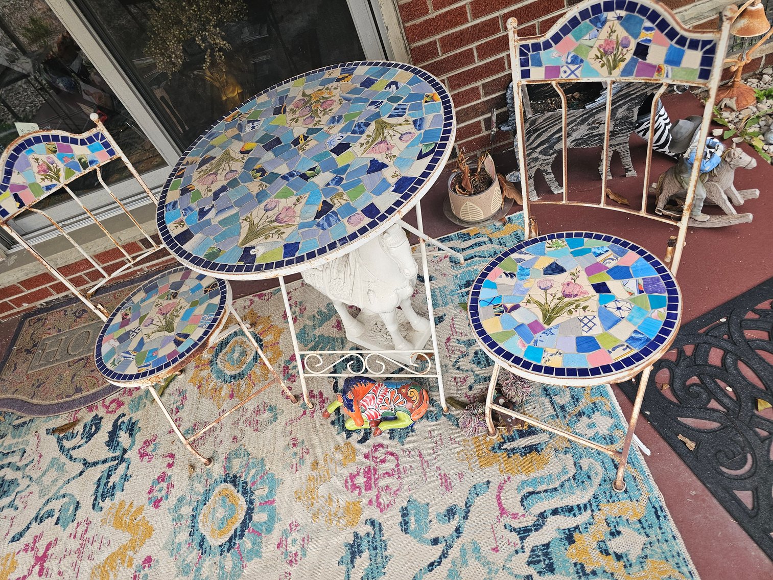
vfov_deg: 58.9
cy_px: 290
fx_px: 514
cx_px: 386
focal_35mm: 23
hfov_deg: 73.9
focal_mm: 6.3
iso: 50
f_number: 1.7
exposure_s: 1/180
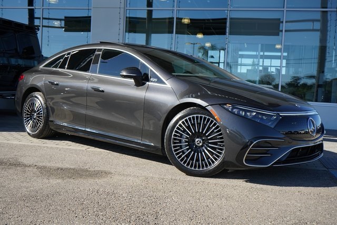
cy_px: 112
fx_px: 375
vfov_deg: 33.4
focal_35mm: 40
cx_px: 168
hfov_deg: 48.4
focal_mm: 40
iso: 800
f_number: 8
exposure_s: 1/1000
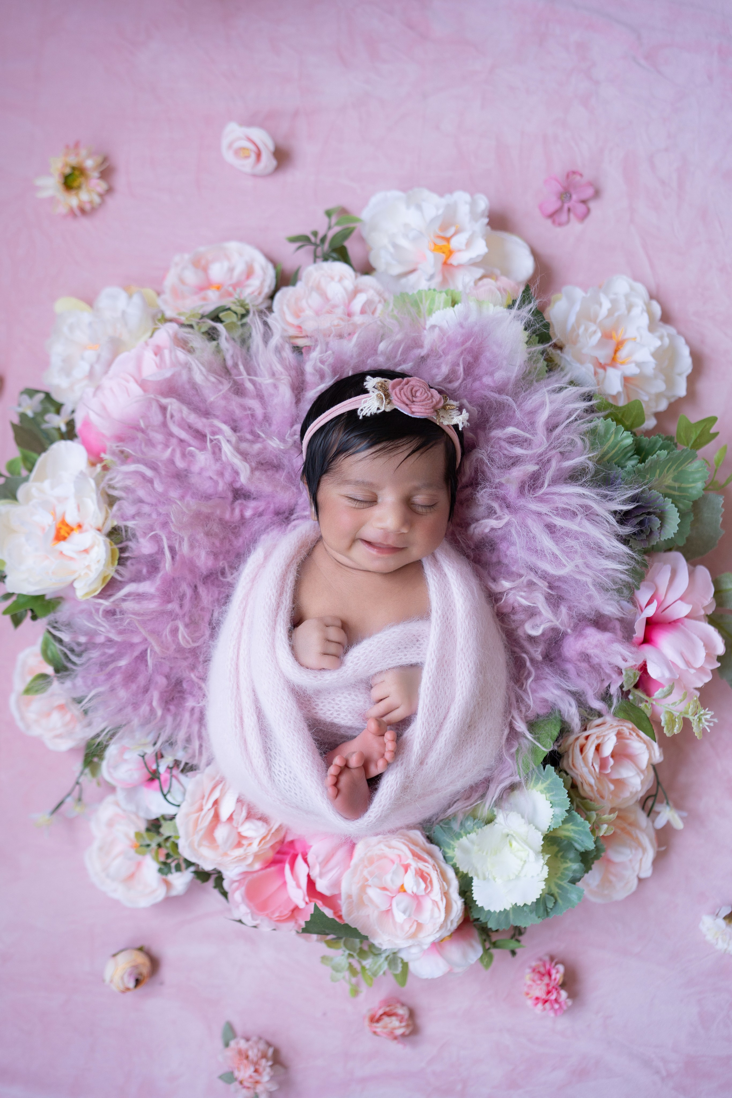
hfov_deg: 37.9
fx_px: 1067
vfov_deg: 54.4
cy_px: 549
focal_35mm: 35
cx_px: 366
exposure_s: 1/200
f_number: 2.2
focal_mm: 35
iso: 250
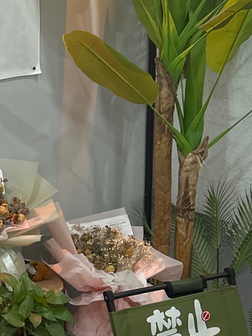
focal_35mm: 86
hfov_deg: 16.1
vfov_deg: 22.6
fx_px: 834
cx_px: -95
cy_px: 98
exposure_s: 1/100
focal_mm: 6.86
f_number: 1.78
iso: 160
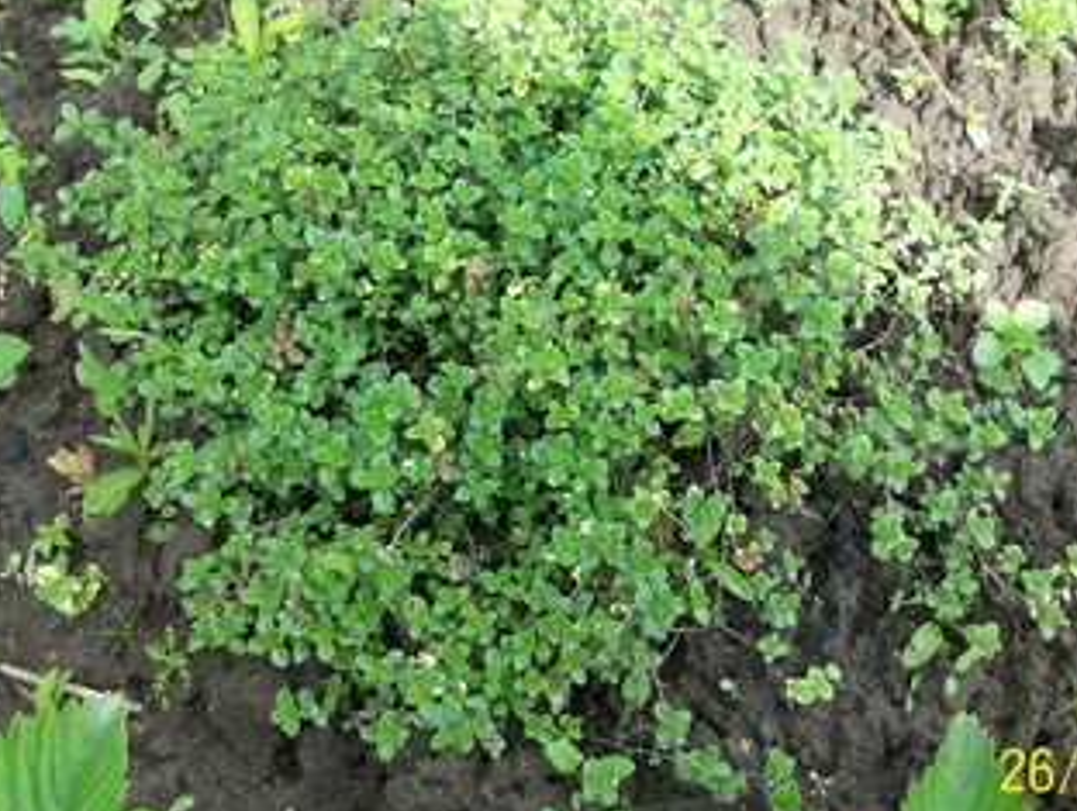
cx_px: 583
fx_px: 1527
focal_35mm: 49
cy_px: 328
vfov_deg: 29.7
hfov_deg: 38.8
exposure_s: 1/307
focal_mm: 5.7
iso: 80
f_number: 2.8
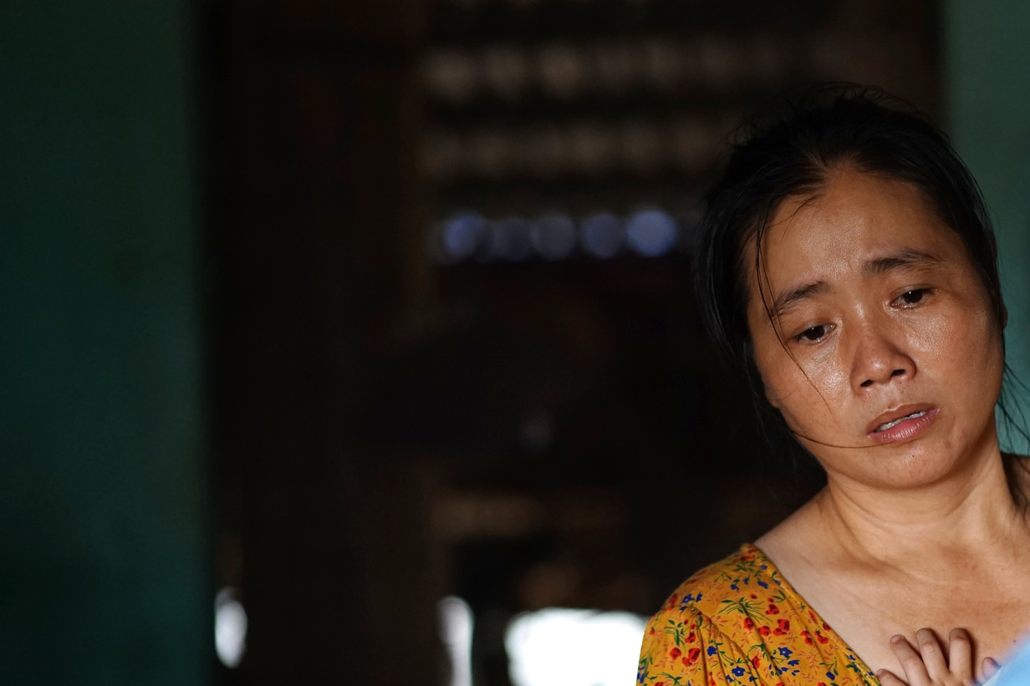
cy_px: 457
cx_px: 787
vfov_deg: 9.9
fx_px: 3948
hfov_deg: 14.8
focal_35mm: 138
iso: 1000
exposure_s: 1/100
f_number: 2.5
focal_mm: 85
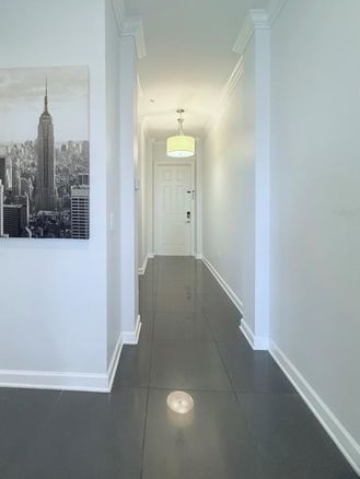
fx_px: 235
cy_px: 212
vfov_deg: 90.6
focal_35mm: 17
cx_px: 148
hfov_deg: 74.2
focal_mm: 2.22
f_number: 2.2
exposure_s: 1/120
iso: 320
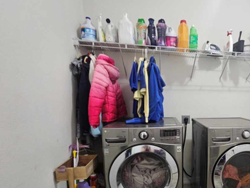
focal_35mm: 20
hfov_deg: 75.6
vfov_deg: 64.7
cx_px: 189
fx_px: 144
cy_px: 121
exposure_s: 1/30
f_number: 2.2
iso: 400
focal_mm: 2.2
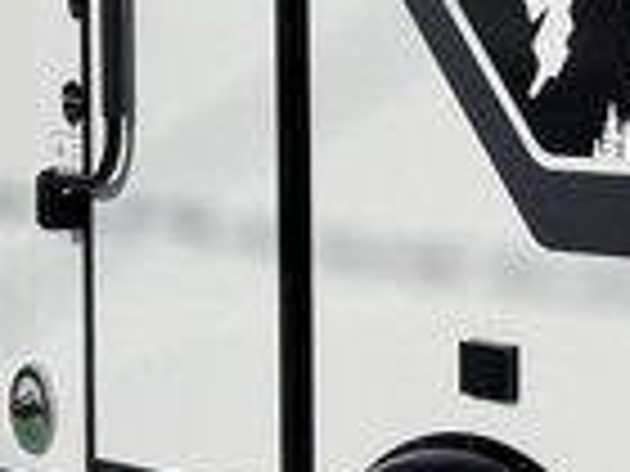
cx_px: 1692
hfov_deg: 9.5
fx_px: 3203
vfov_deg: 8.3
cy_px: -121
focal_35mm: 176
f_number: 1.78
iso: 80
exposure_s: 1/22727
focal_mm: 6.76
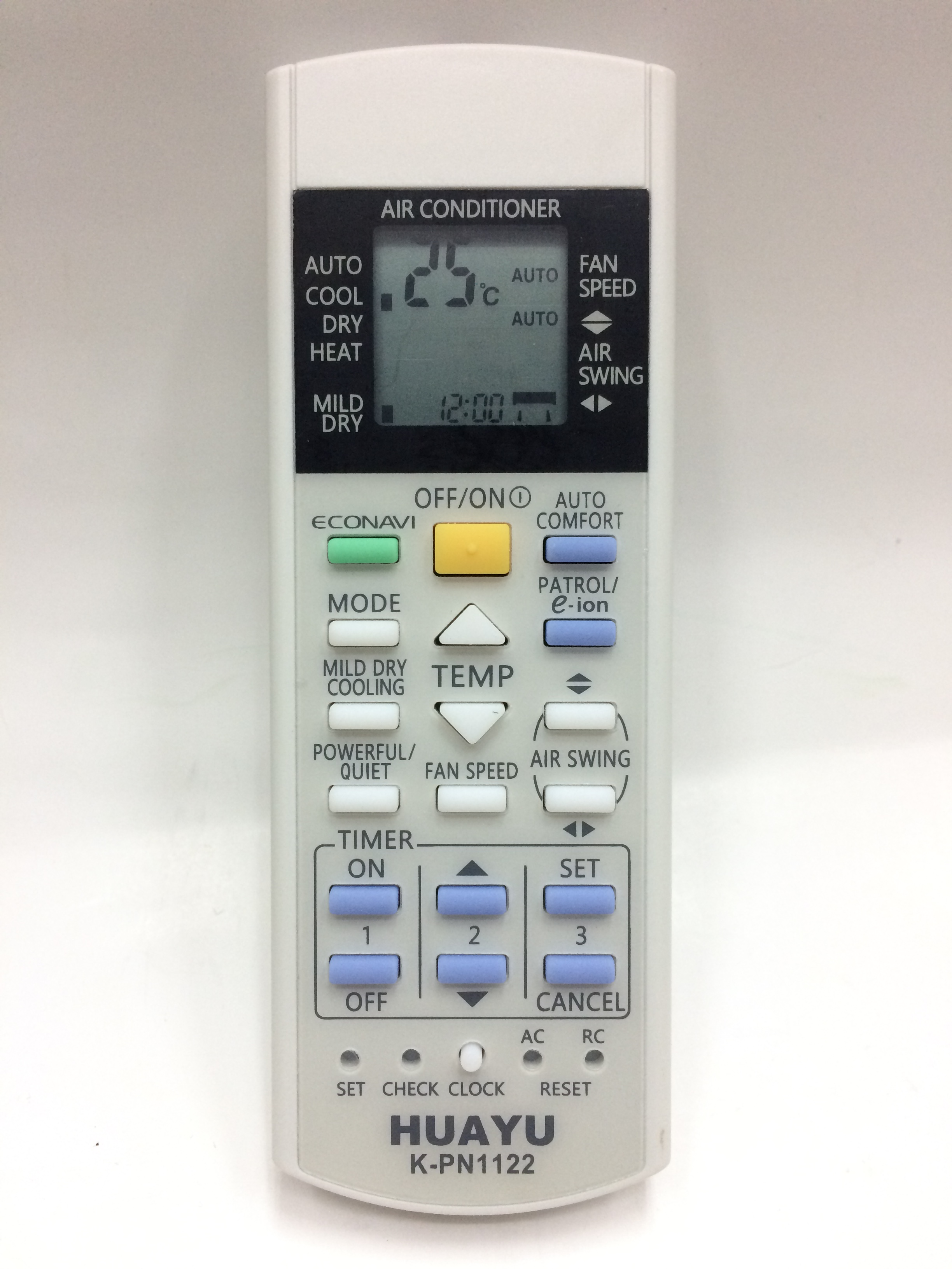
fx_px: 1063
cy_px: 634
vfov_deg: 61.7
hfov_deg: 48.2
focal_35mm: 29
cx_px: 476
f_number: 2.2
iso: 100
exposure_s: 1/33
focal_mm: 4.15
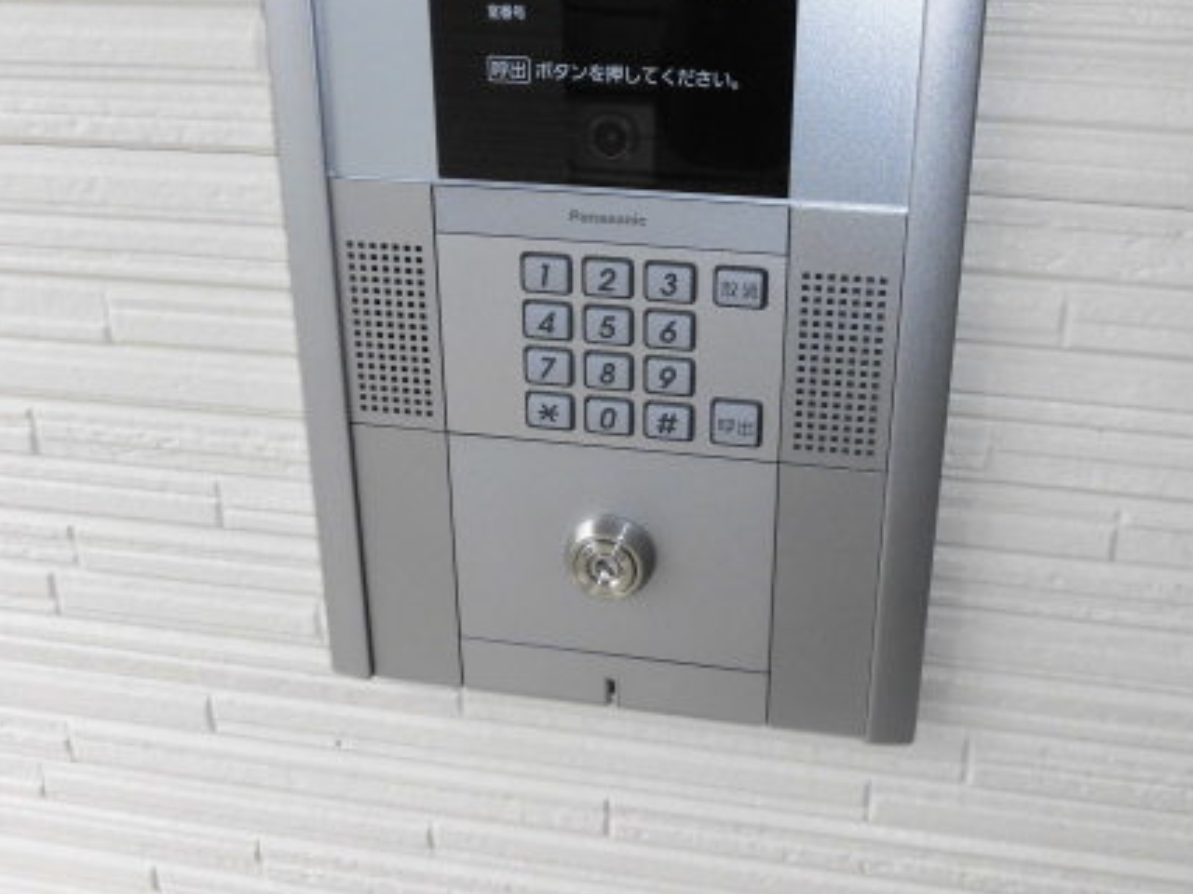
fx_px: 1240
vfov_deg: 39.1
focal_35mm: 36
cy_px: 293
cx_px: 693
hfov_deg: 51.1
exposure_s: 1/80
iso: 100
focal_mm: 4.3
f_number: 3.1
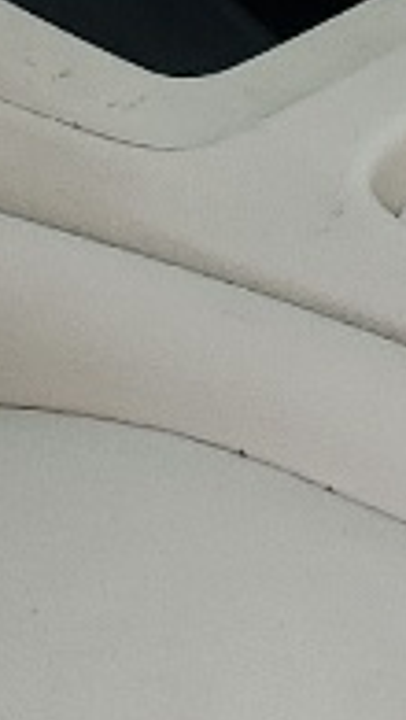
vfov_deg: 8.7
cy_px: -779
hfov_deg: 5.2
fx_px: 4431
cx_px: -33
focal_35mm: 232
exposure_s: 1/227
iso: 50
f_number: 1.5
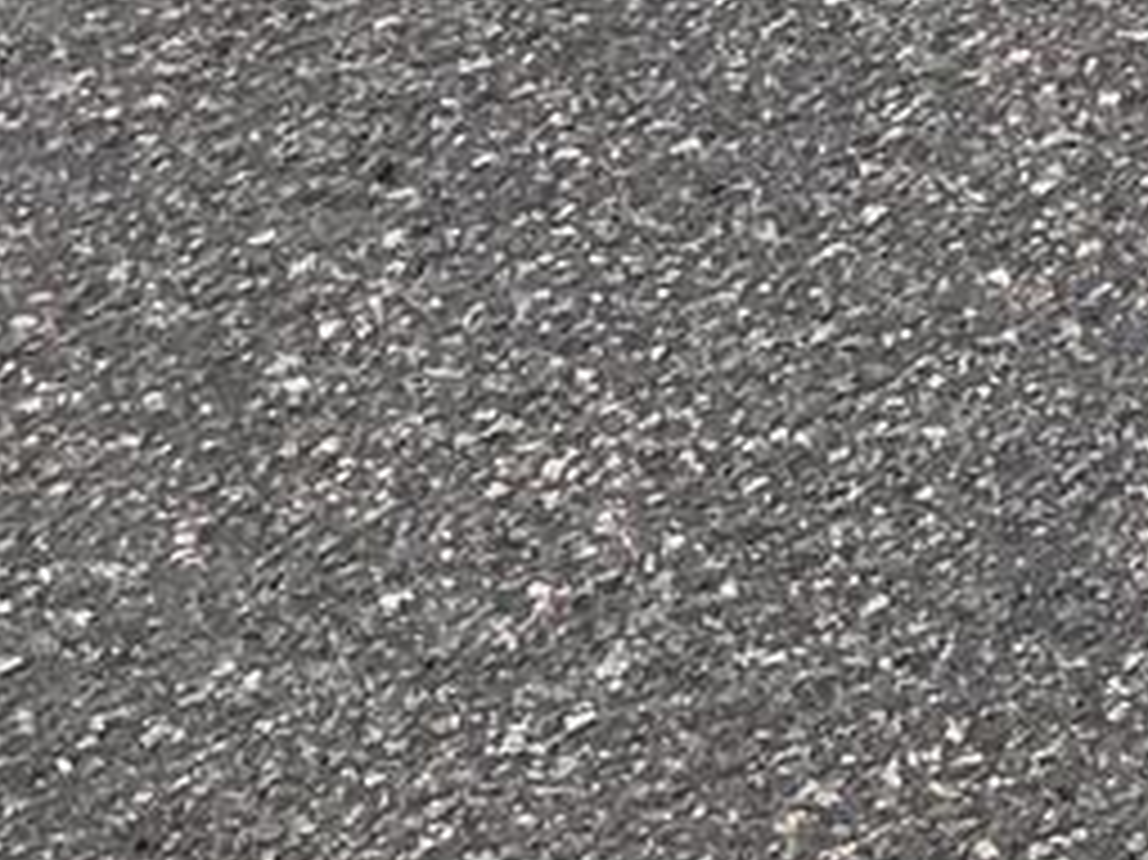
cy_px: -2224
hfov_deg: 7.9
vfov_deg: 5.8
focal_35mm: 229
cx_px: 2872
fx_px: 7591
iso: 25
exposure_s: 1/519
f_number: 2.2
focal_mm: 4.15
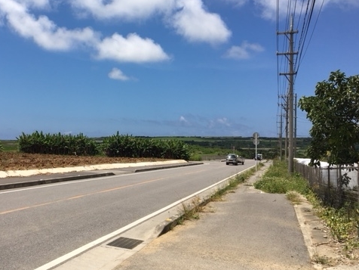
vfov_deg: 36.8
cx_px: 126
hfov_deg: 47.2
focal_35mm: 39
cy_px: 123
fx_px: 404
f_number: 2.2
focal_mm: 4.15
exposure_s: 1/3344
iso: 25
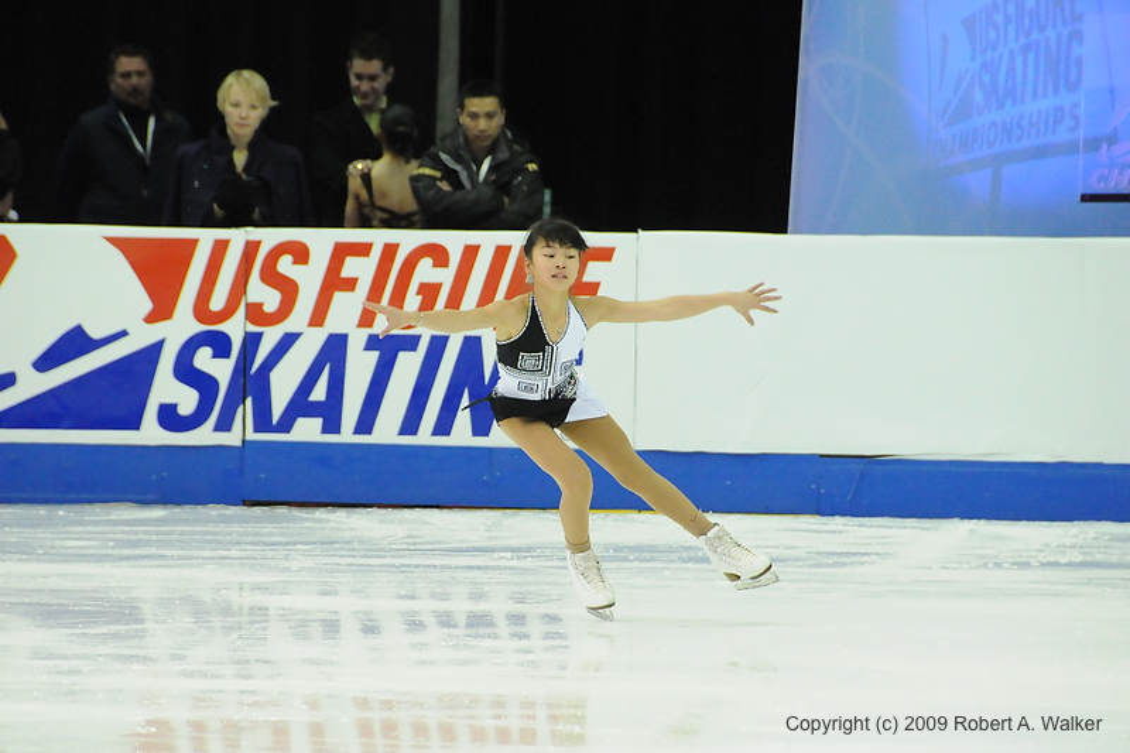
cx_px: 565
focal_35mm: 300
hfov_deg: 6.9
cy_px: 376
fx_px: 9414
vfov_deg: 4.6
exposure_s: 1/640
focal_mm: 200
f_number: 5.6
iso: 3200
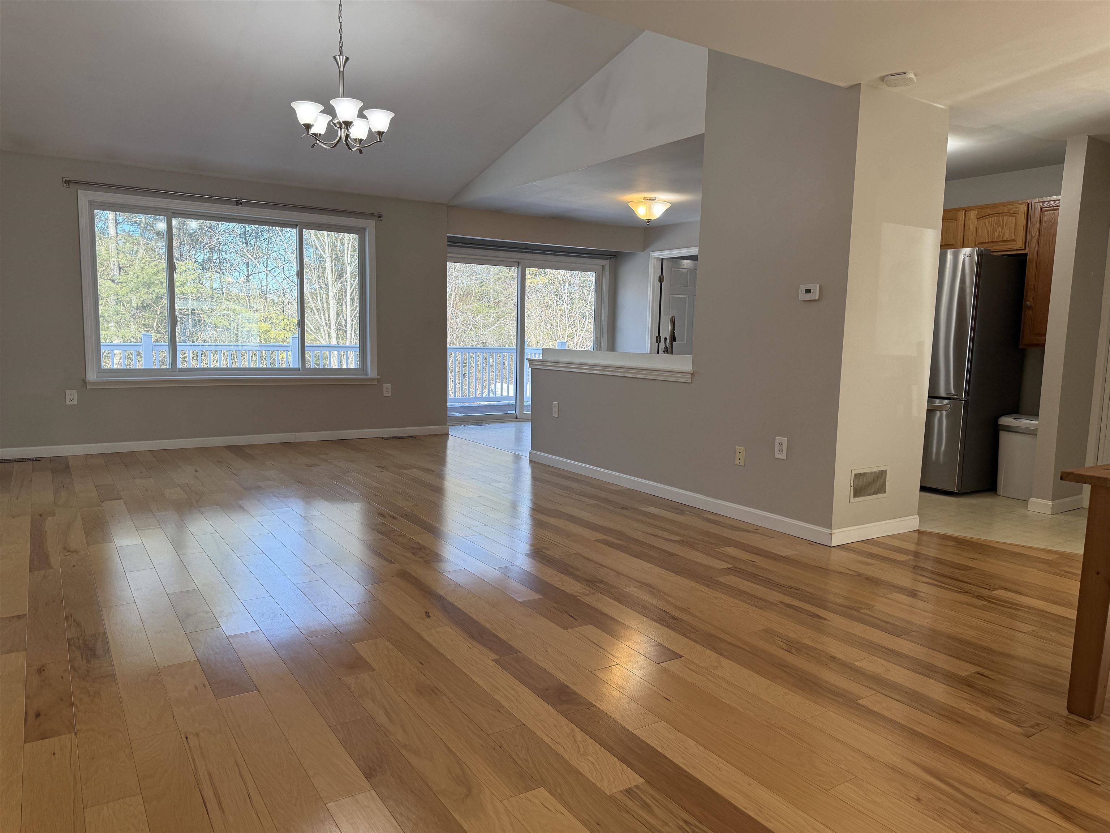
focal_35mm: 24
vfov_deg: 56.8
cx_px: 555
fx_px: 770
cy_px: 416
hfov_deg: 71.6
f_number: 1.78
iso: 100
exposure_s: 1/319
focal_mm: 6.76
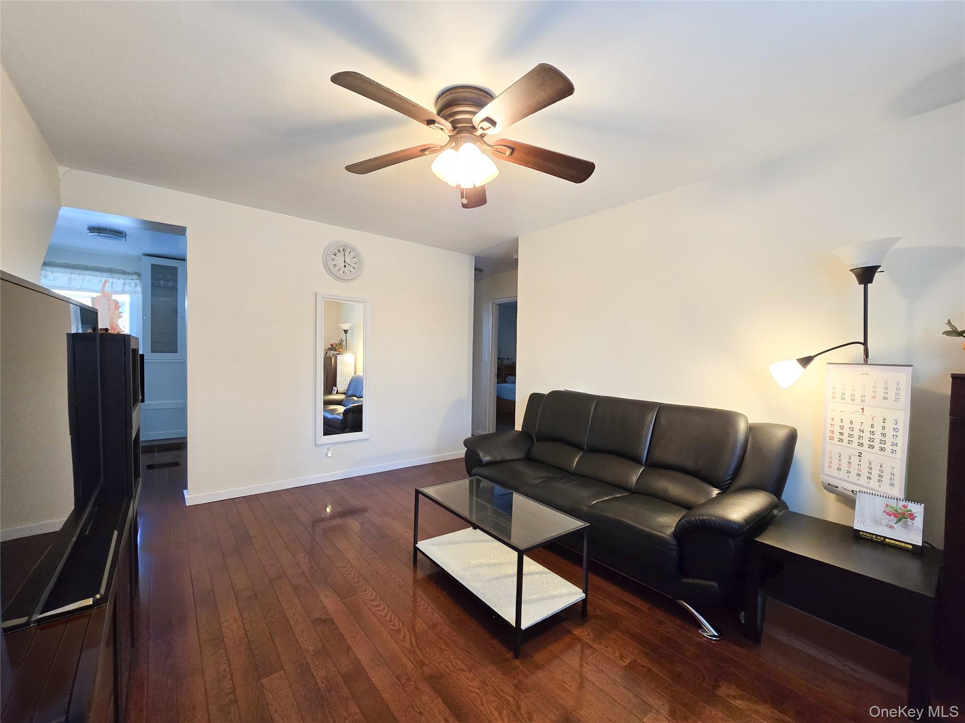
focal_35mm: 13
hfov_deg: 106.2
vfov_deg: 89.9
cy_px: 362
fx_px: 362
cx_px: 482
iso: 200
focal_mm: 2.2
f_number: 2.2
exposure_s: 1/60
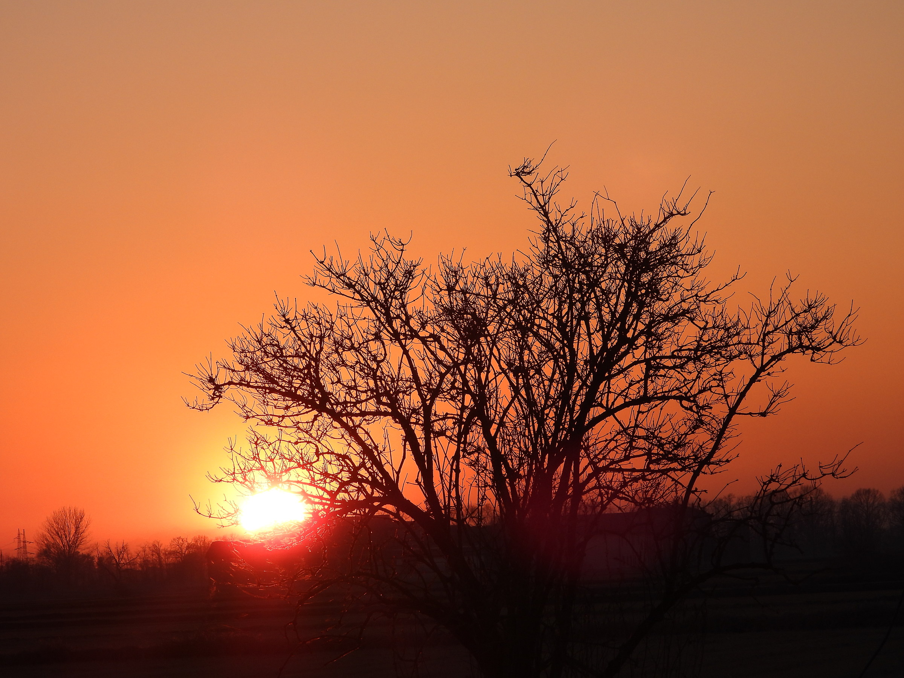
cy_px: 339
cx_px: 452
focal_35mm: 235
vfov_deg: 6.3
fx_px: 6137
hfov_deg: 8.4
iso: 100
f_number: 4.5
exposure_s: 1/500
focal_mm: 42.2
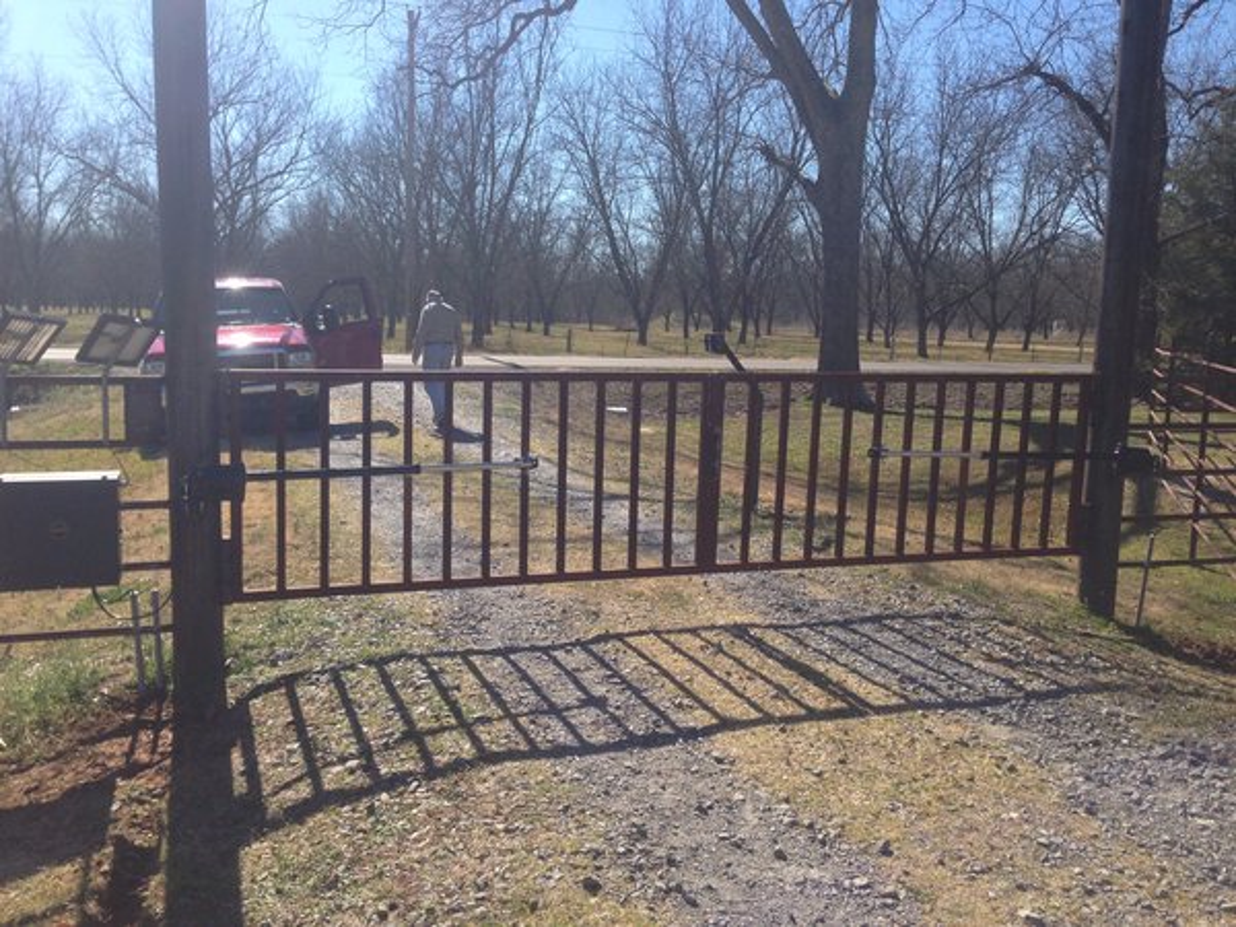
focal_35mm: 33
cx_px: 618
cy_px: 464
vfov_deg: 42.9
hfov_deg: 55.4
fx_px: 1178
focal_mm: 4.12
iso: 50
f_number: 2.4
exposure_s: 1/1506
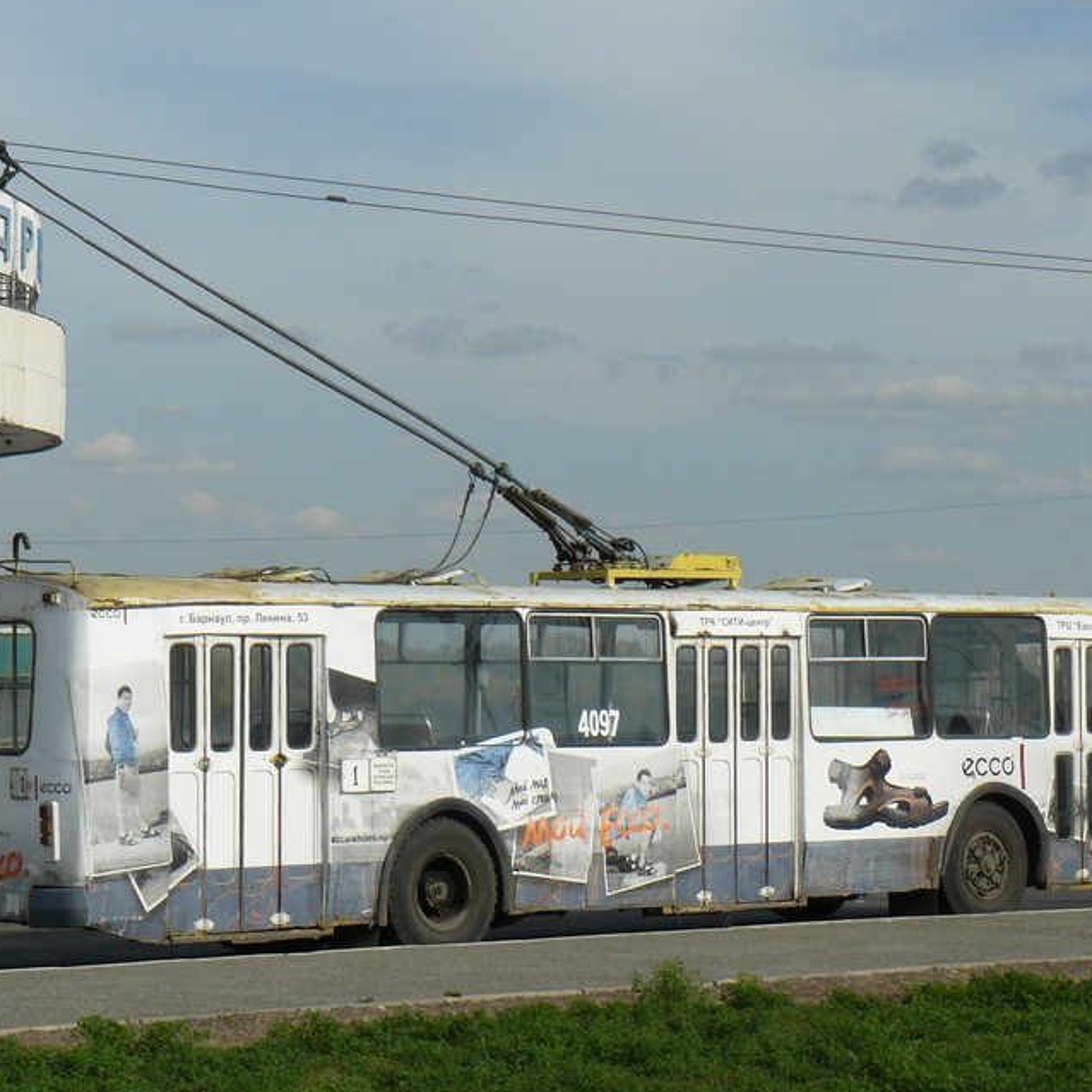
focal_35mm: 112
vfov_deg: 15.6
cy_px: 570
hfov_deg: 15.6
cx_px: 591
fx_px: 3997
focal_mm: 13.1
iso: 100
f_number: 7.1
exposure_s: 1/400
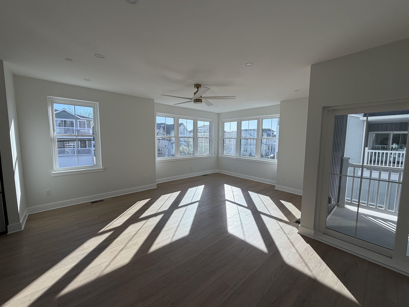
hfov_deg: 102.1
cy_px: 154
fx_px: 165
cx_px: 204
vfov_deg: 85.7
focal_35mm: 14
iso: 50
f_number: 2.2
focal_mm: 2.22
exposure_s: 1/502
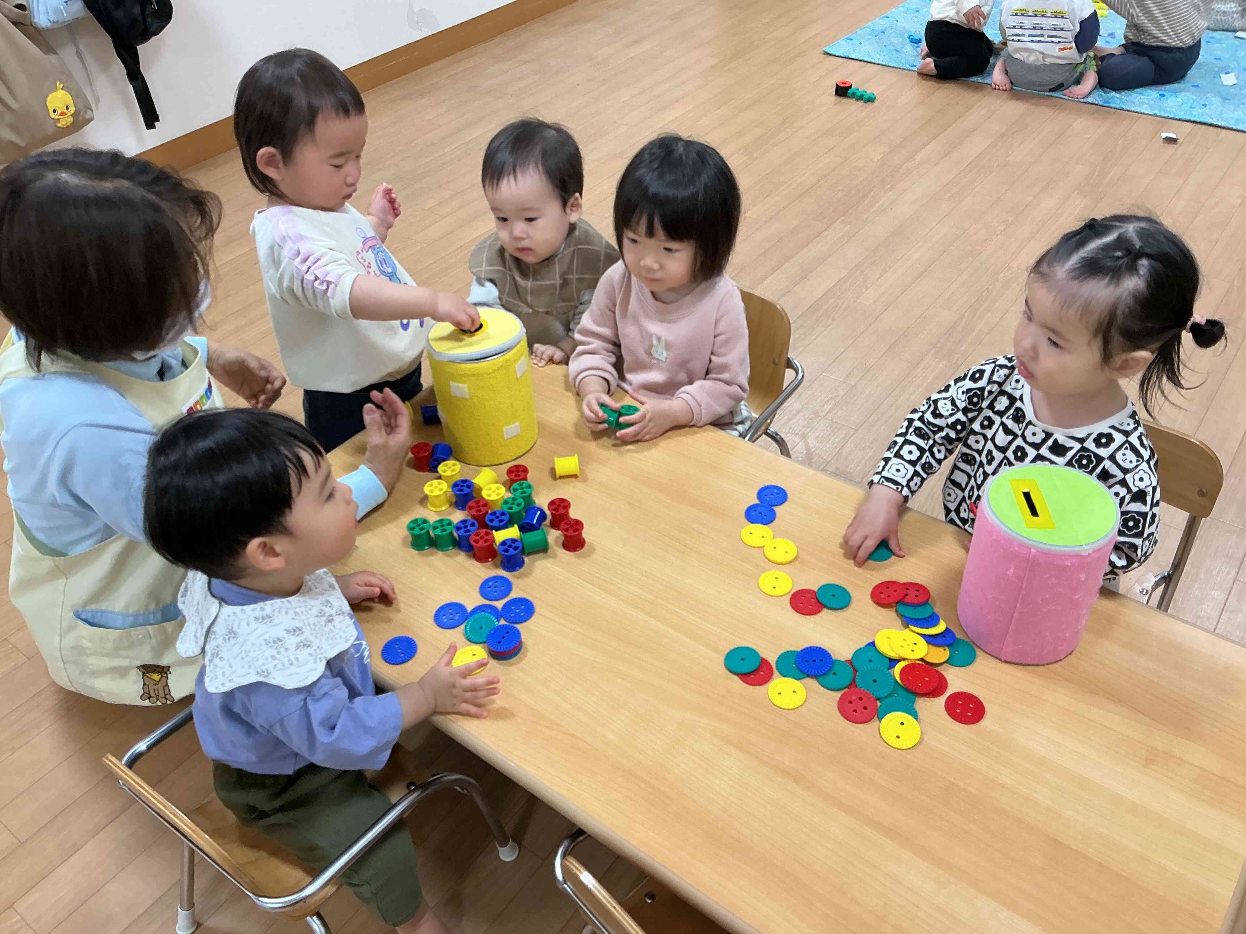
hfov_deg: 61.7
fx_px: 1044
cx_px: 623
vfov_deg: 48.2
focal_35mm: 29
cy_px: 467
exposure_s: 1/60
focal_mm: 3
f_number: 1.8
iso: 50
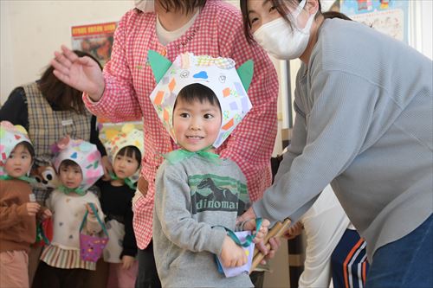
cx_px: 216
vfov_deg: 17.5
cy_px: 144
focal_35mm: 78
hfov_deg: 26.0
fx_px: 938
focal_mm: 52
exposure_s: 1/200
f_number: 5.6
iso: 1600
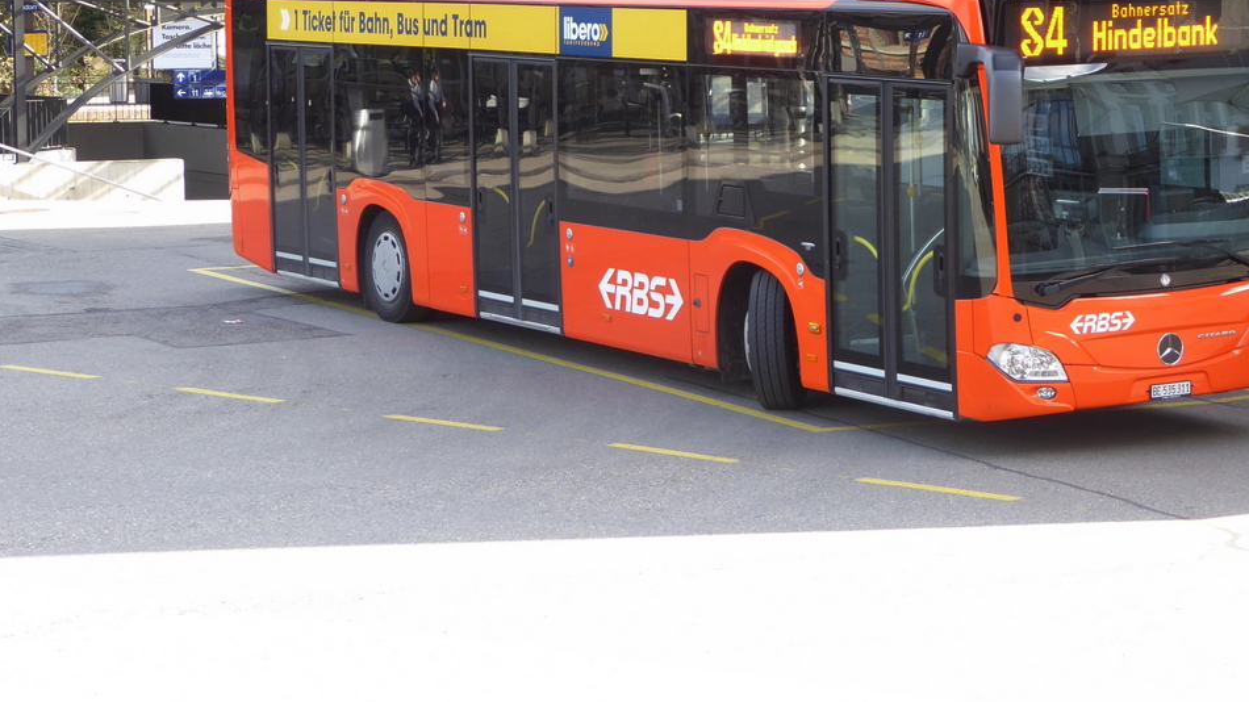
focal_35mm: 95
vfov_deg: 12.7
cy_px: 208
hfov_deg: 22.4
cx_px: 765
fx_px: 3146
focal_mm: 11.7
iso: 100
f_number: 4.4
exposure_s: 1/60
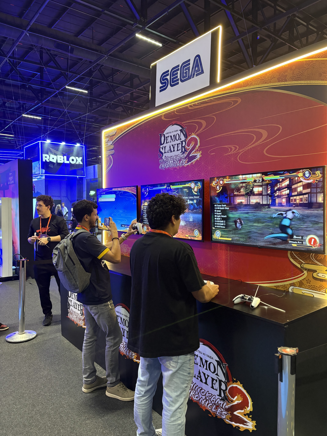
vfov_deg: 67.3
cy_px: 218
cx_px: 164
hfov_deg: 53.1
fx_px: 327
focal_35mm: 26
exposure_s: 1/40
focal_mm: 5.96
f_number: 1.6
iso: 320
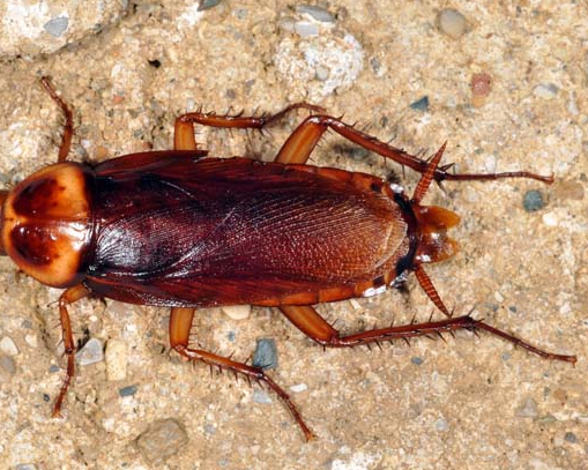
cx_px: 241
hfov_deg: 12.5
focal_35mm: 154
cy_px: 234
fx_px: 2679
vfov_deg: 10.0
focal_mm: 90
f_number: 36
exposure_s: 1/125
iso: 400
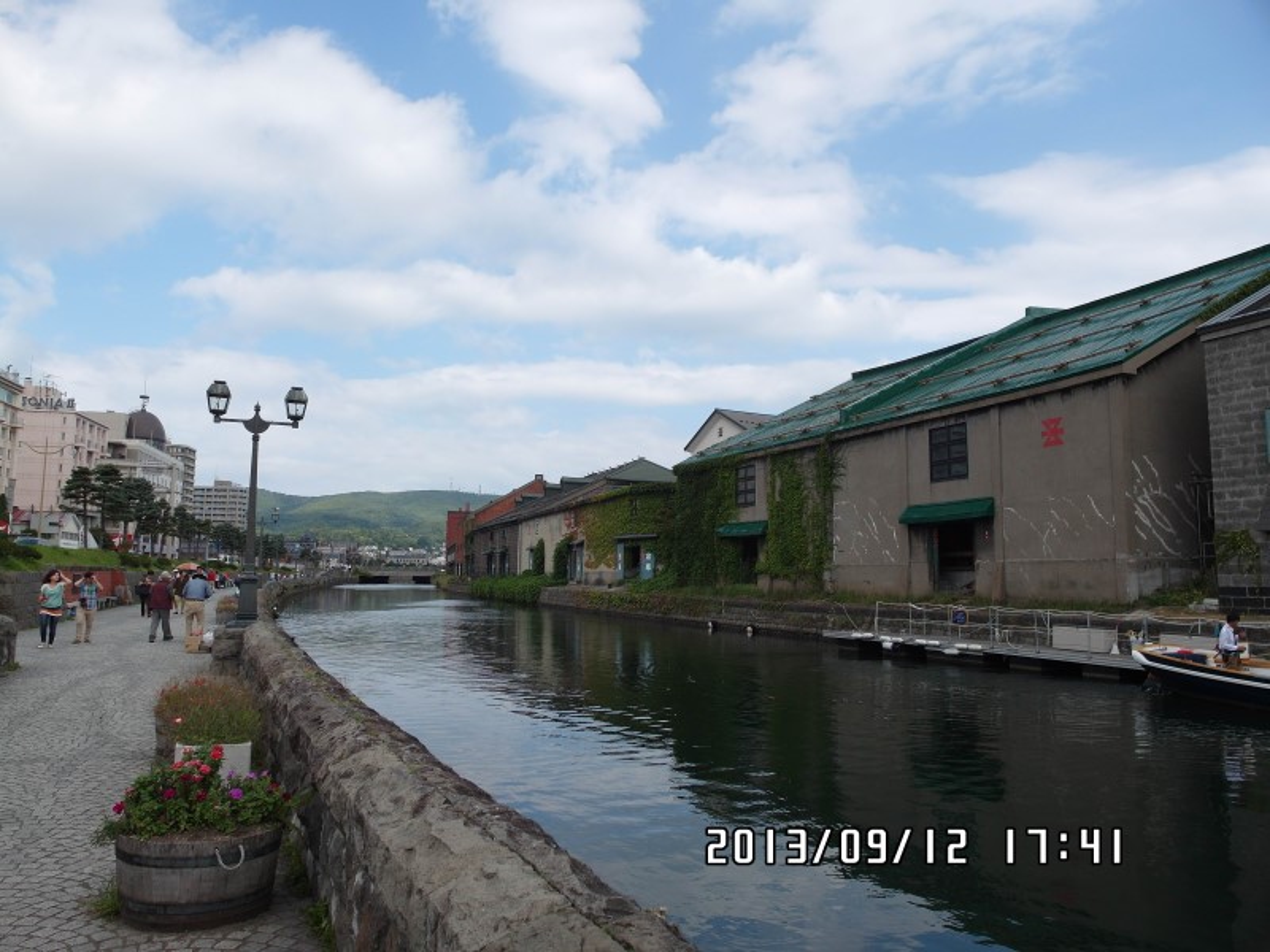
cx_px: 635
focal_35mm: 24
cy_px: 476
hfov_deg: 71.6
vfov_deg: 56.8
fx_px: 881
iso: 80
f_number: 2.8
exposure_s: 1/1500
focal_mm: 5.2
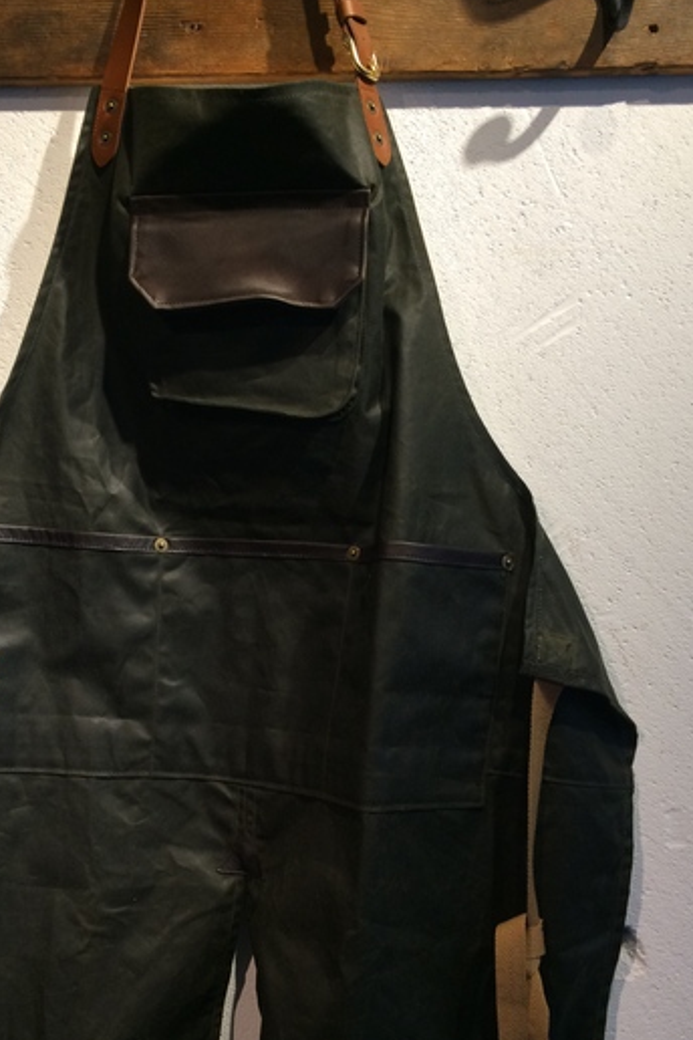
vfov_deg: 49.1
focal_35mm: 39
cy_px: 646
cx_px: 254
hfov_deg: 34.0
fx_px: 1126
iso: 50
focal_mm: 4.15
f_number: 2.2
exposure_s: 1/33
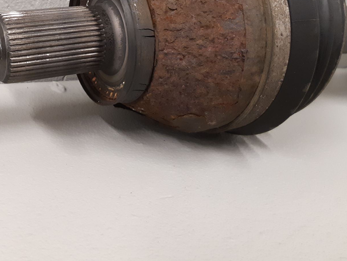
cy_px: 42
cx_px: 76
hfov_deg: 41.3
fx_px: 441
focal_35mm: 44
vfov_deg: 31.8
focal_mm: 3.93
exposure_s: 1/50
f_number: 1.7
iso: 250
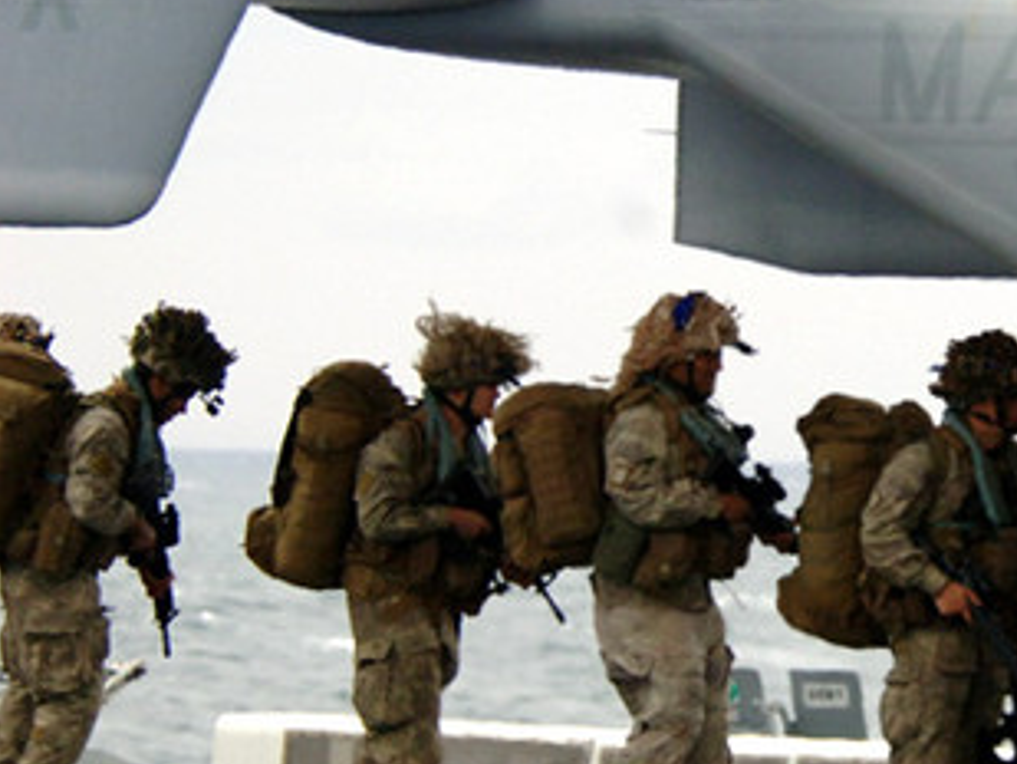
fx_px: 9523
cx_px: 984
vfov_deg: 4.6
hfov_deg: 6.1
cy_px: 445
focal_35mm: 324
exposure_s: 1/800
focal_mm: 116
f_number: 5
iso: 800
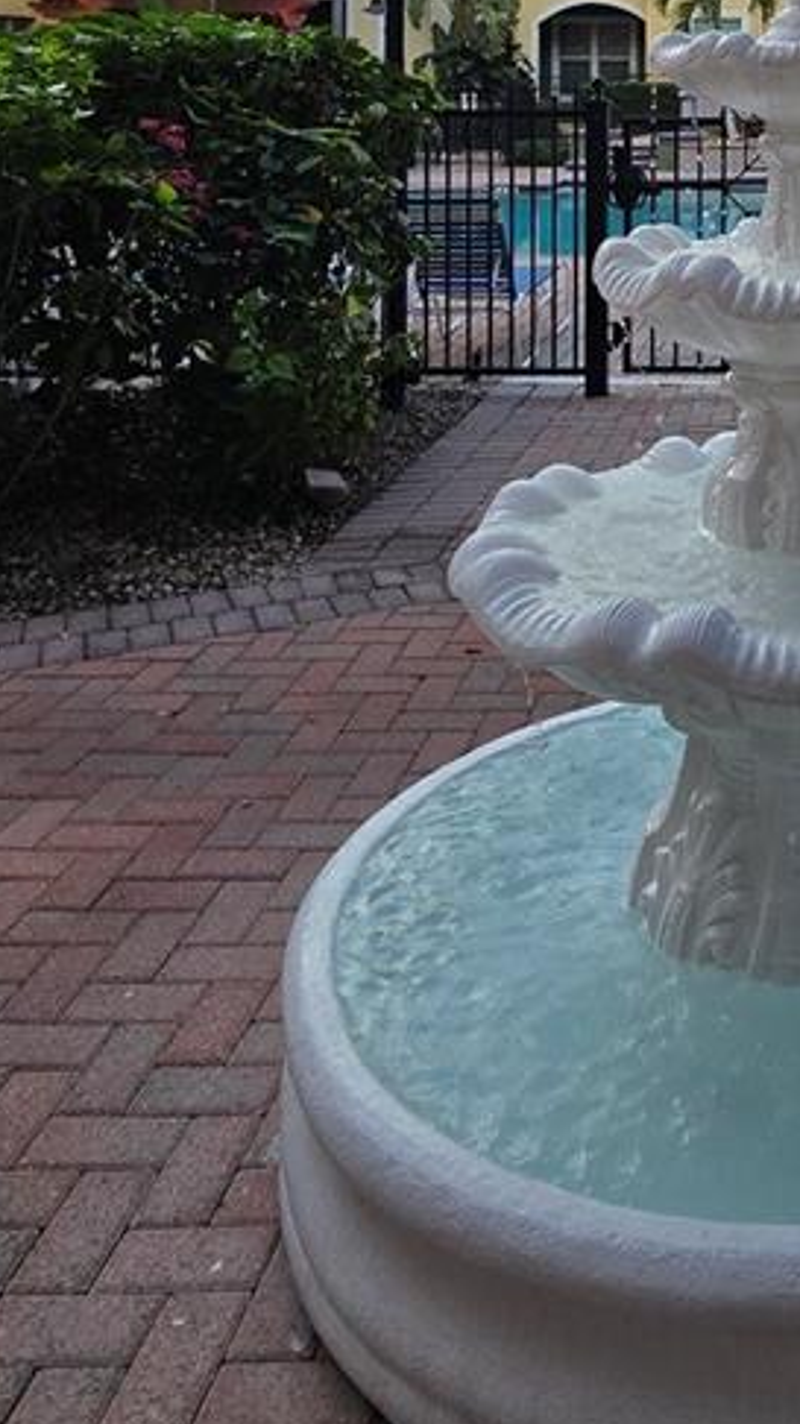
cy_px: 59
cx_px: 835
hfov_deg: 30.8
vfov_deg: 48.5
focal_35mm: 35
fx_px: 1321
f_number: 2.2
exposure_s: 1/715
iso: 50
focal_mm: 2.2
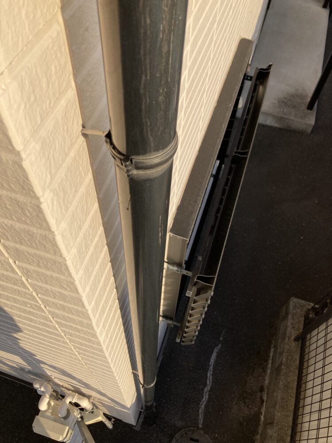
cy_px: 222
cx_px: 166
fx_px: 358
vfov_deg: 63.4
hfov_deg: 49.7
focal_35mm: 28
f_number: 1.8
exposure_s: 1/1263
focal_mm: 3.99
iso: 20
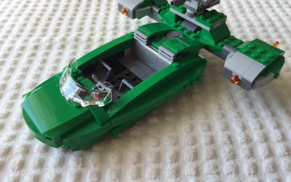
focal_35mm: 31
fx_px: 246
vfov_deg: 40.5
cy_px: 75
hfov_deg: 61.2
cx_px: 146
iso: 50
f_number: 2.2
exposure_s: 1/120
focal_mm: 4.15
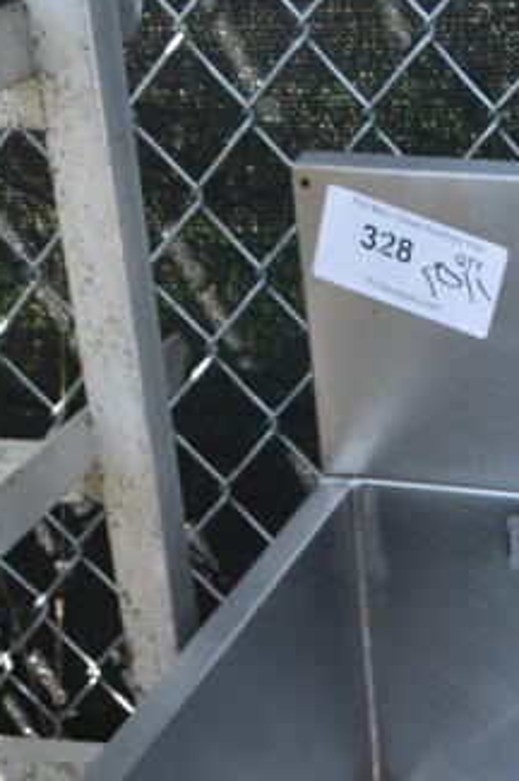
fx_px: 1647
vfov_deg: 23.9
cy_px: 974
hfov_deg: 17.6
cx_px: 490
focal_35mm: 76
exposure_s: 1/160
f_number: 6.3
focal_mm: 18
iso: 100
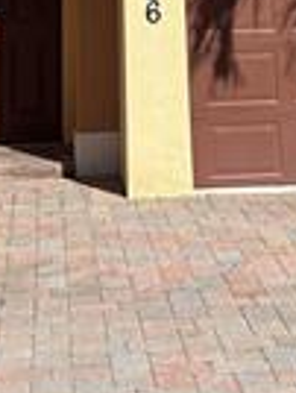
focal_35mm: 116
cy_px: -334
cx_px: 149
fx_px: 1318
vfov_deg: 14.6
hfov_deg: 12.8
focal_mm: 5.96
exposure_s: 1/4854
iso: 50
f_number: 1.6
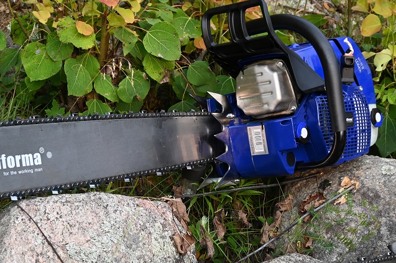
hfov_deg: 23.8
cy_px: 210
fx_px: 938
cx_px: 250
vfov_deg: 15.9
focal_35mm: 85
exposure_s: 1/250
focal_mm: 32.5
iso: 200
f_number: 5.6
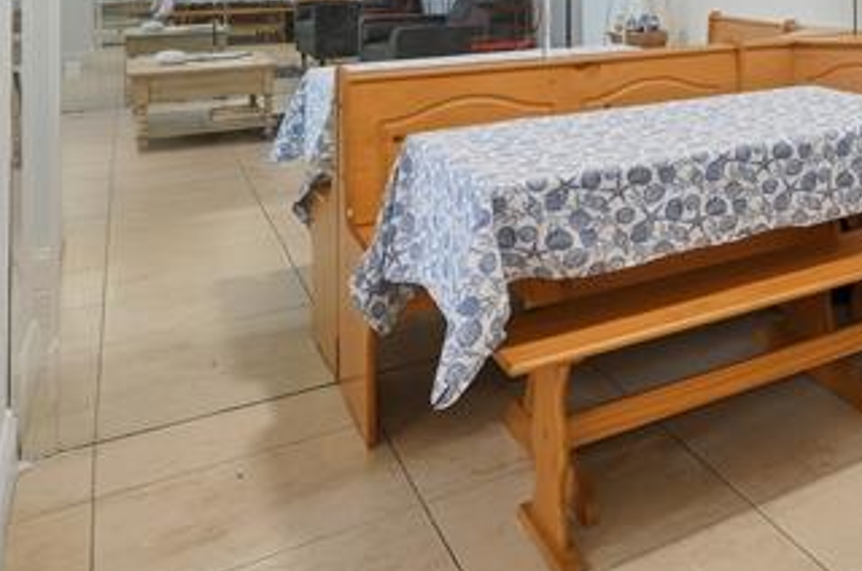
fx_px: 956
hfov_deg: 36.5
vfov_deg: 30.0
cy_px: -53
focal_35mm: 40
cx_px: 1053
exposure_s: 1/200
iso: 400
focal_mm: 16
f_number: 8
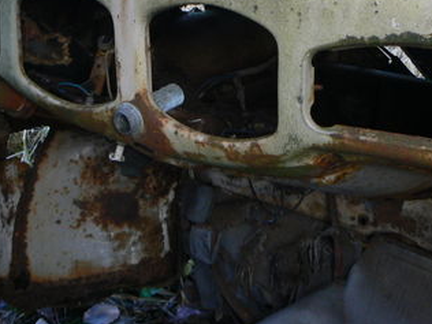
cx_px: 190
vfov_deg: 19.7
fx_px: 911
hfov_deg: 26.7
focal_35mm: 73
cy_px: 23
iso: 80
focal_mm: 6
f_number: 2.8
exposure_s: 1/30
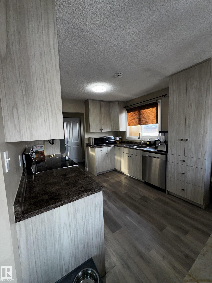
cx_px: 106
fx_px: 114
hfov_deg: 85.7
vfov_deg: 102.1
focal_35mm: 14
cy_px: 142
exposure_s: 1/122
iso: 40
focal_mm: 2.22
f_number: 2.2
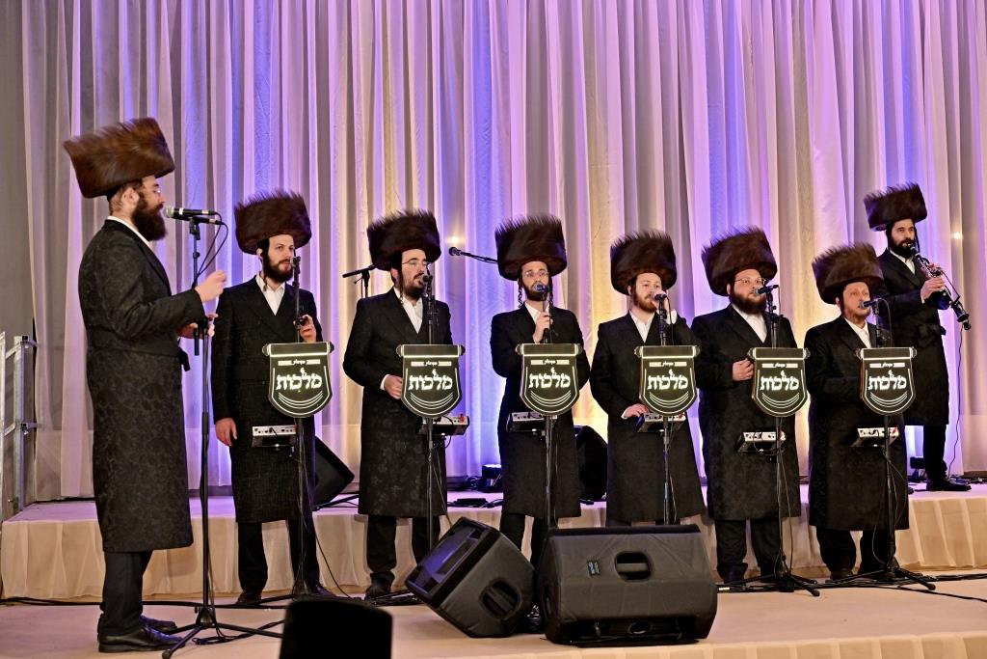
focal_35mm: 49
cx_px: 494
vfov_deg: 27.5
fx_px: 1344
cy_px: 330
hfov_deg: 40.3
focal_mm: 49
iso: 1000
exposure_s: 1/160
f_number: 4
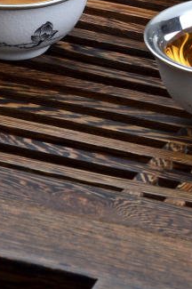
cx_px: 192
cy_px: -113
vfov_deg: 4.8
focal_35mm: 426
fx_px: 3415
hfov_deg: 3.2
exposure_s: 1/125
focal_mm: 90
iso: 100
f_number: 14
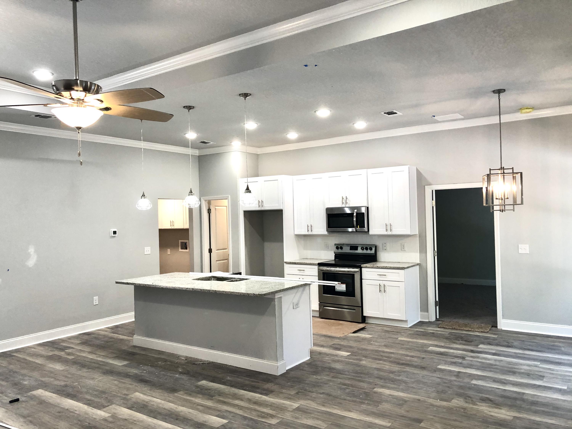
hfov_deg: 63.4
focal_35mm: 28
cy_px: 214
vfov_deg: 49.7
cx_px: 286
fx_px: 463
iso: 25
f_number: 1.8
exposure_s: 1/30
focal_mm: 3.99
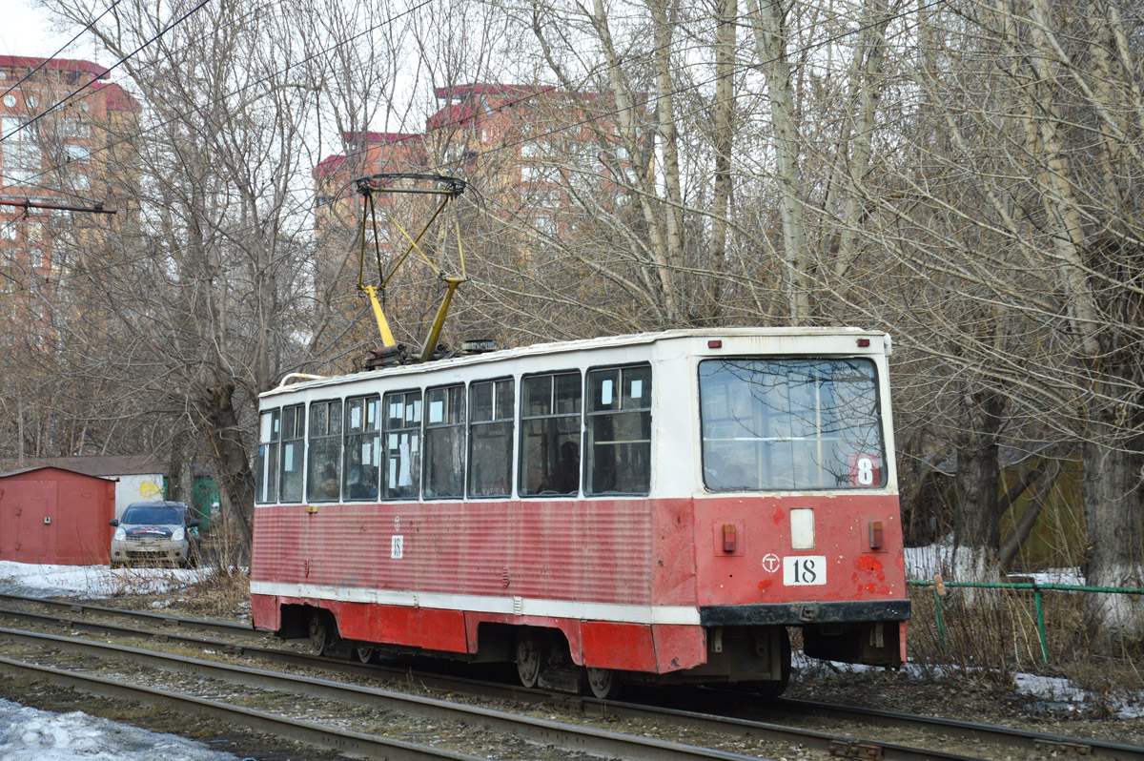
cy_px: 380
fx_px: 3334
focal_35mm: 105
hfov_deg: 19.5
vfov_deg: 13.0
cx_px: 572
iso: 100
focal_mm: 70
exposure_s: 1/250
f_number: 7.1
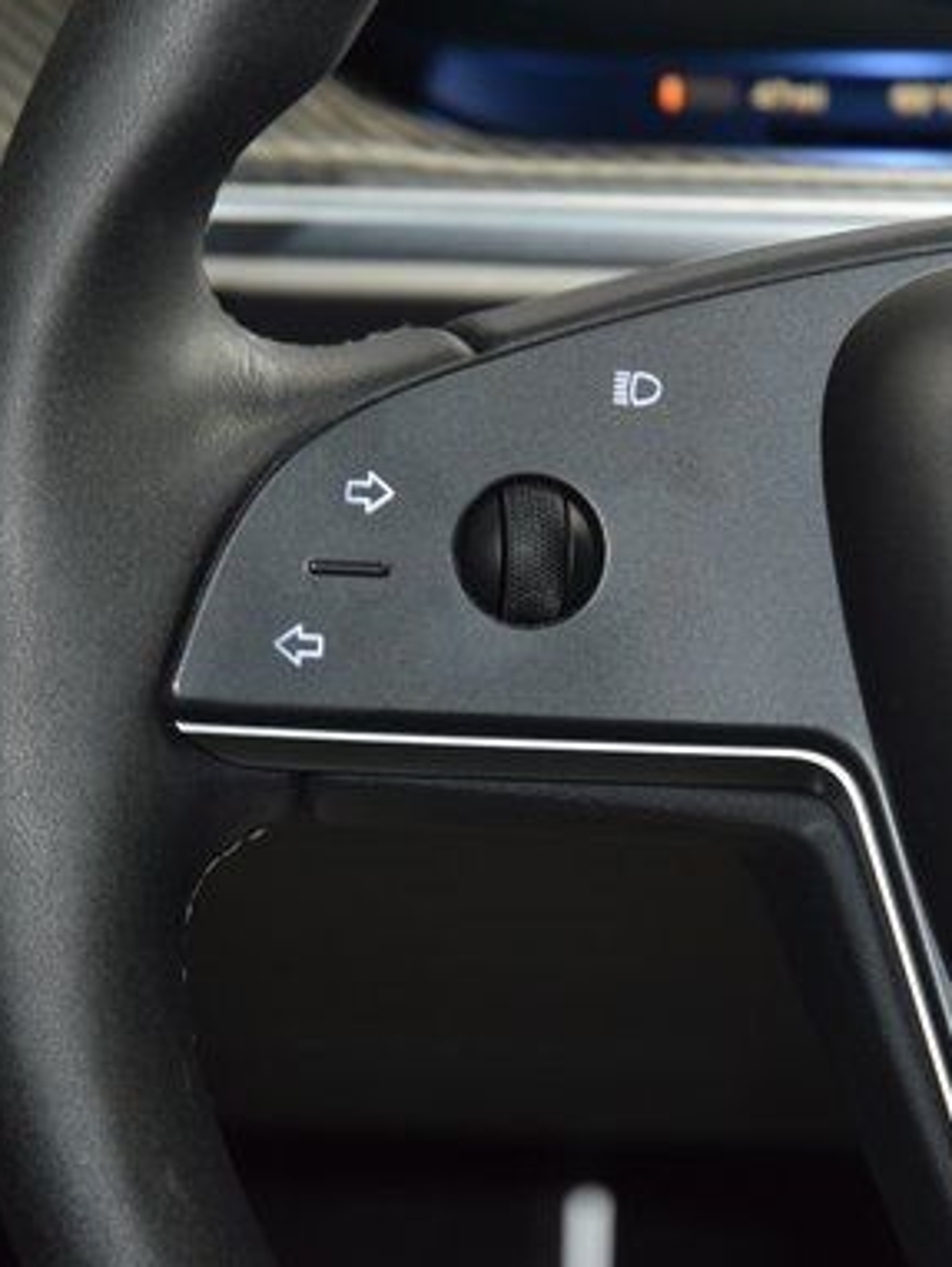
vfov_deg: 11.7
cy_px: 575
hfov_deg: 8.8
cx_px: 511
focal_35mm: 169
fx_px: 6190
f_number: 4.5
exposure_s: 1/20
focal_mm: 70
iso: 1800
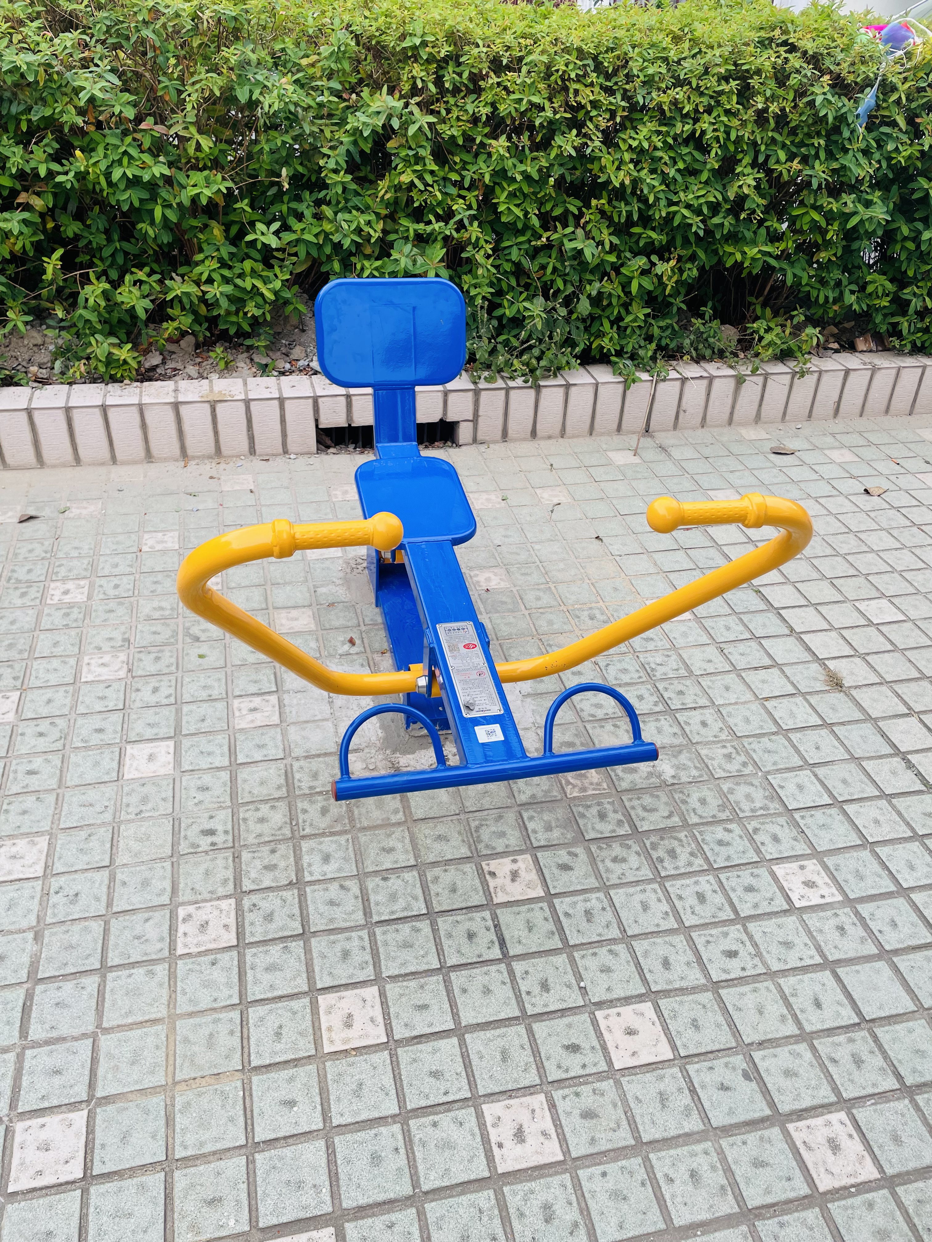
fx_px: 933
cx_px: 466
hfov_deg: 53.1
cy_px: 621
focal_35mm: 26
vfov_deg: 67.3
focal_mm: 4.2
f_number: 1.6
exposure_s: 1/227
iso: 32
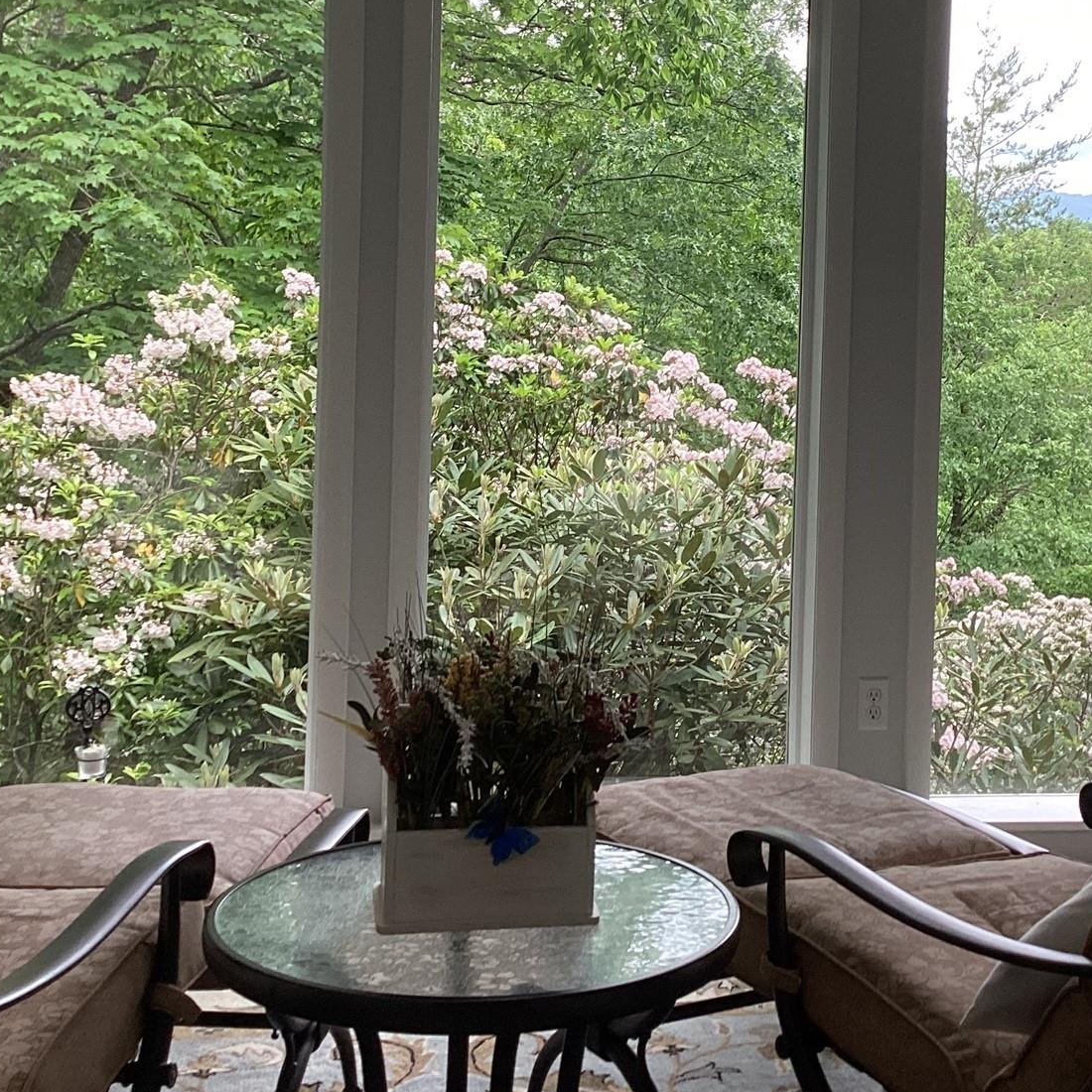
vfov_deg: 33.1
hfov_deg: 33.1
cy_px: 360
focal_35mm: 51
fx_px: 1820
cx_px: 723
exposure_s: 1/120
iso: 64
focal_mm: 3.3
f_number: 2.4
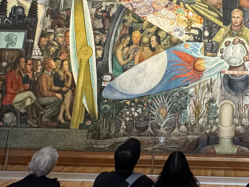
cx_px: 226
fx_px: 216
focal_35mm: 30
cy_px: 35
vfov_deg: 44.3
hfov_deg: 52.5
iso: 400
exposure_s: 1/60
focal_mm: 2.22
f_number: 2.2
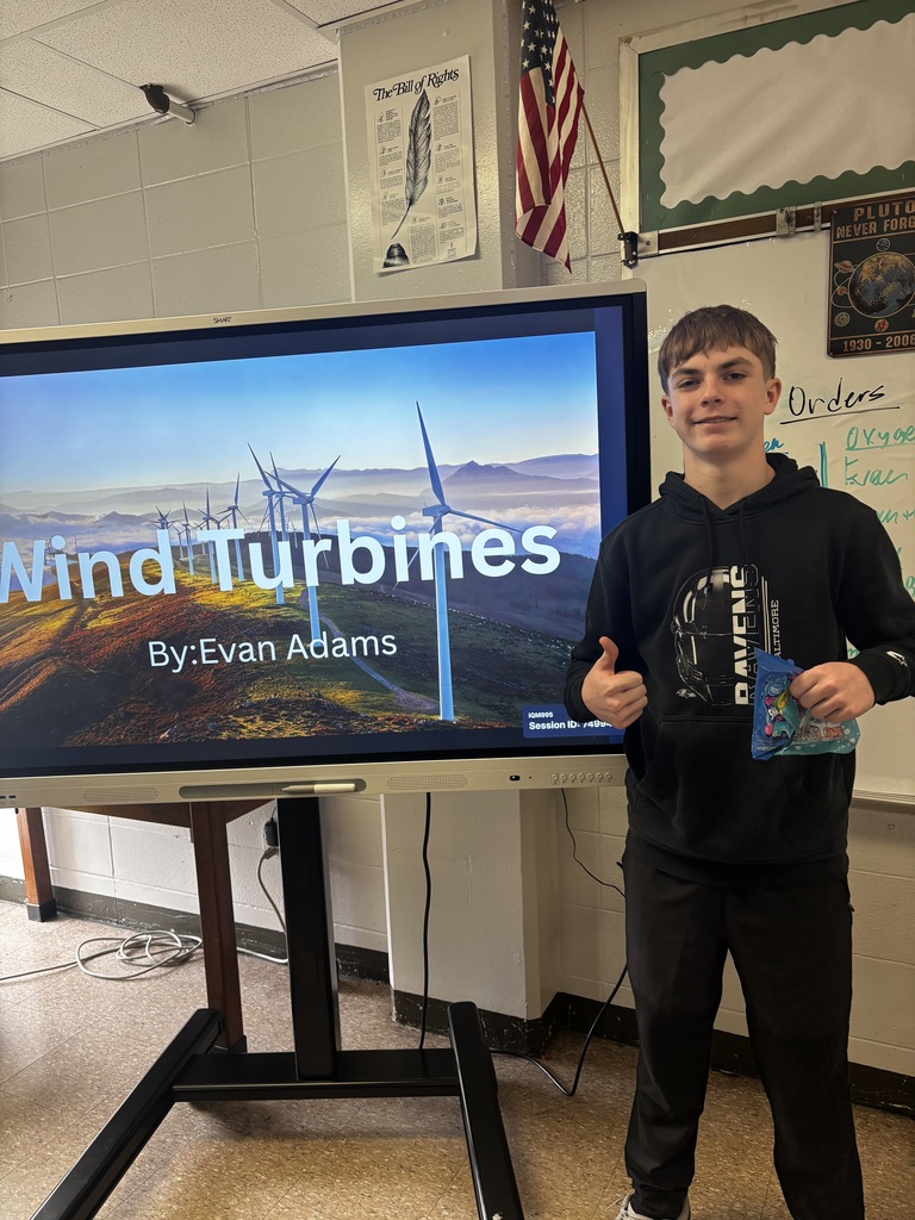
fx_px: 916
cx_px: 458
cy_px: 610
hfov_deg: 53.1
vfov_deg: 67.3
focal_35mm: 26
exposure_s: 1/60
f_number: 1.6
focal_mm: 5.96
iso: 125
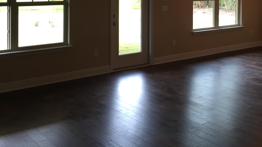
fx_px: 340
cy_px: 0
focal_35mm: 49
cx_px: 163
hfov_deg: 41.8
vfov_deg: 23.4
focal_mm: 4.15
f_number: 2.2
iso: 32
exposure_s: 1/60
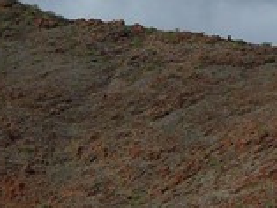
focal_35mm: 329
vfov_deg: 4.5
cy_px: 42
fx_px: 2635
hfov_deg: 5.9
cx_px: -293
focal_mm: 14.5
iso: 100
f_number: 5.6
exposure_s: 1/320
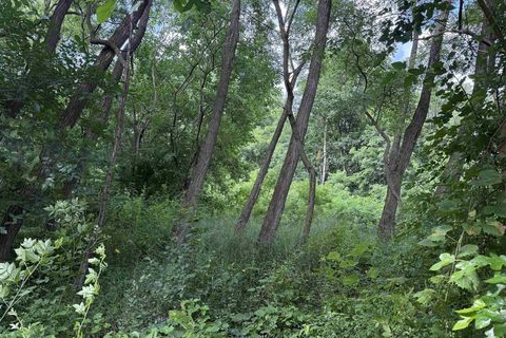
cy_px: 197
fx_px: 365
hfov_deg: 69.4
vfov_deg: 49.3
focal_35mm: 26
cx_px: 260
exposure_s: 1/243
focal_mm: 6.76
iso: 125
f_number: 1.78
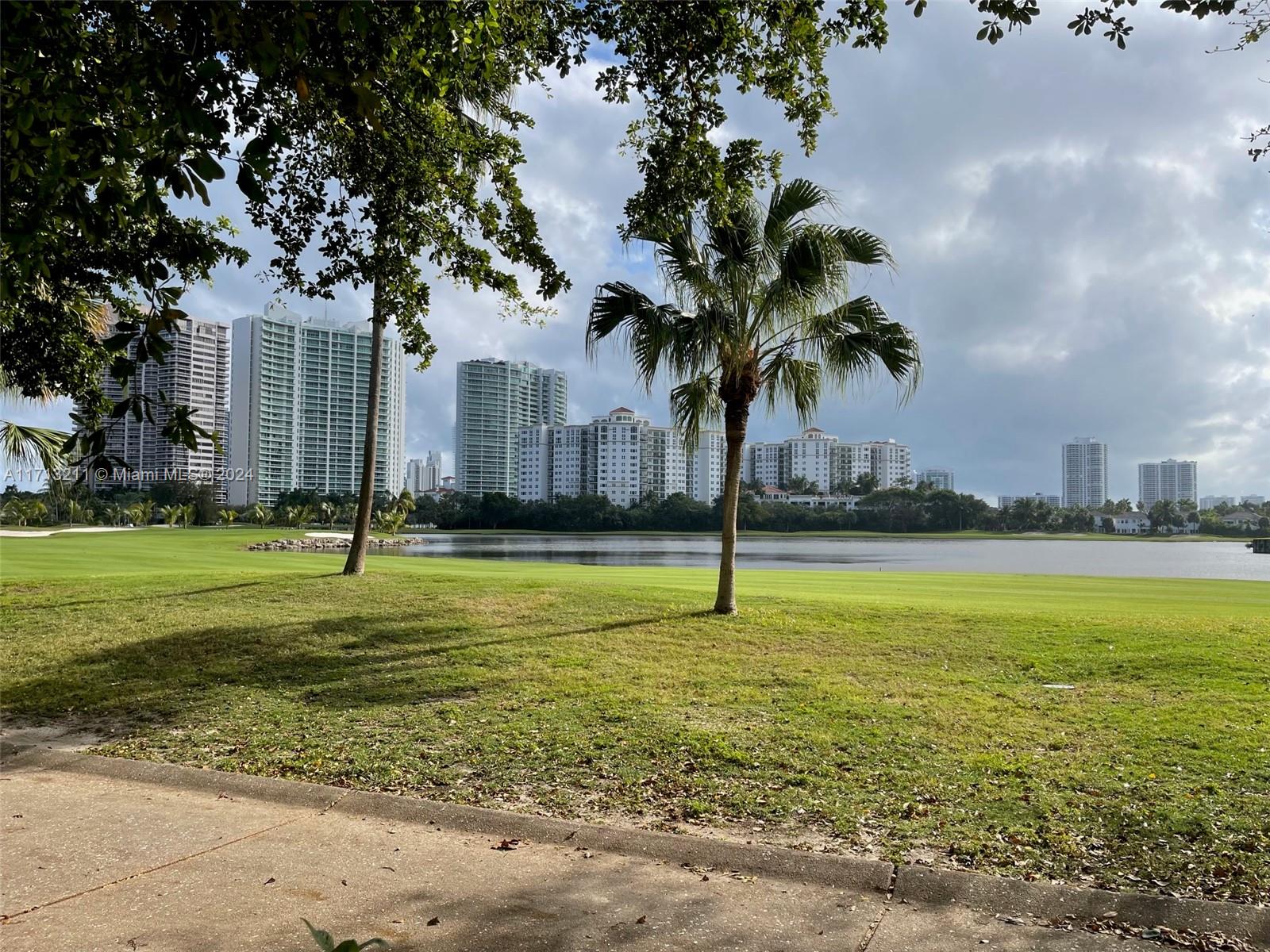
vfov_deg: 53.1
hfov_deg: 67.3
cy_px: 476
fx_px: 954
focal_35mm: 26
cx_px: 635
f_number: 1.6
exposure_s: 1/3788
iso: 32
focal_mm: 5.1
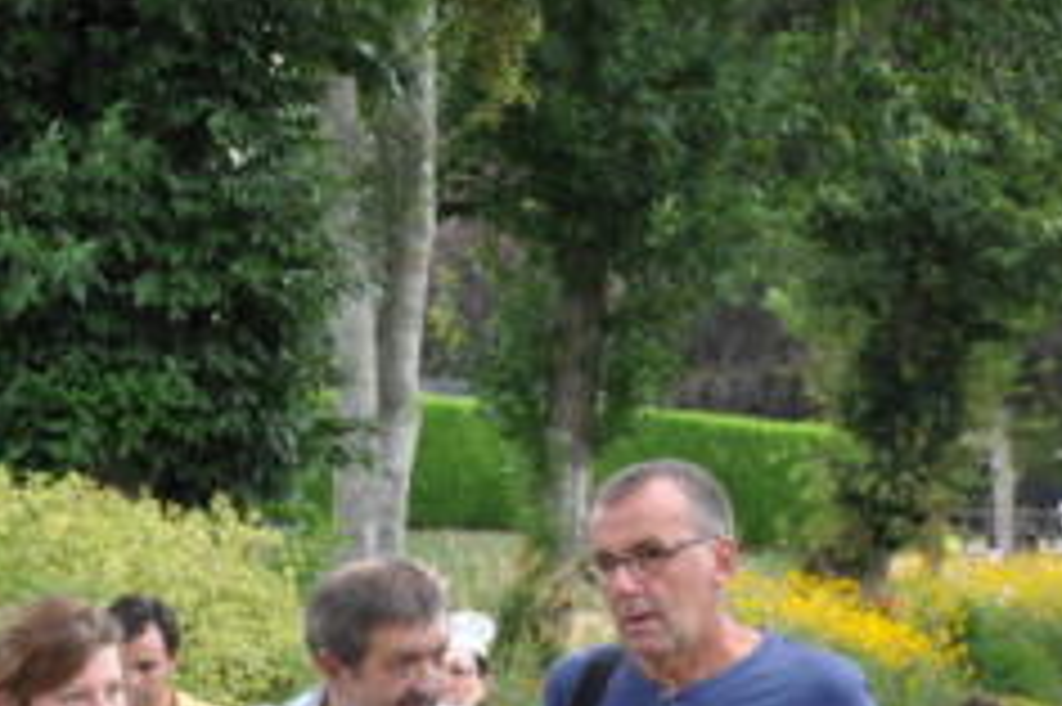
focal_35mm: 165
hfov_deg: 12.4
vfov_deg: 8.3
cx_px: 328
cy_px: 706
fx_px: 4864
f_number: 5.6
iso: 400
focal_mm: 52
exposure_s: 1/125
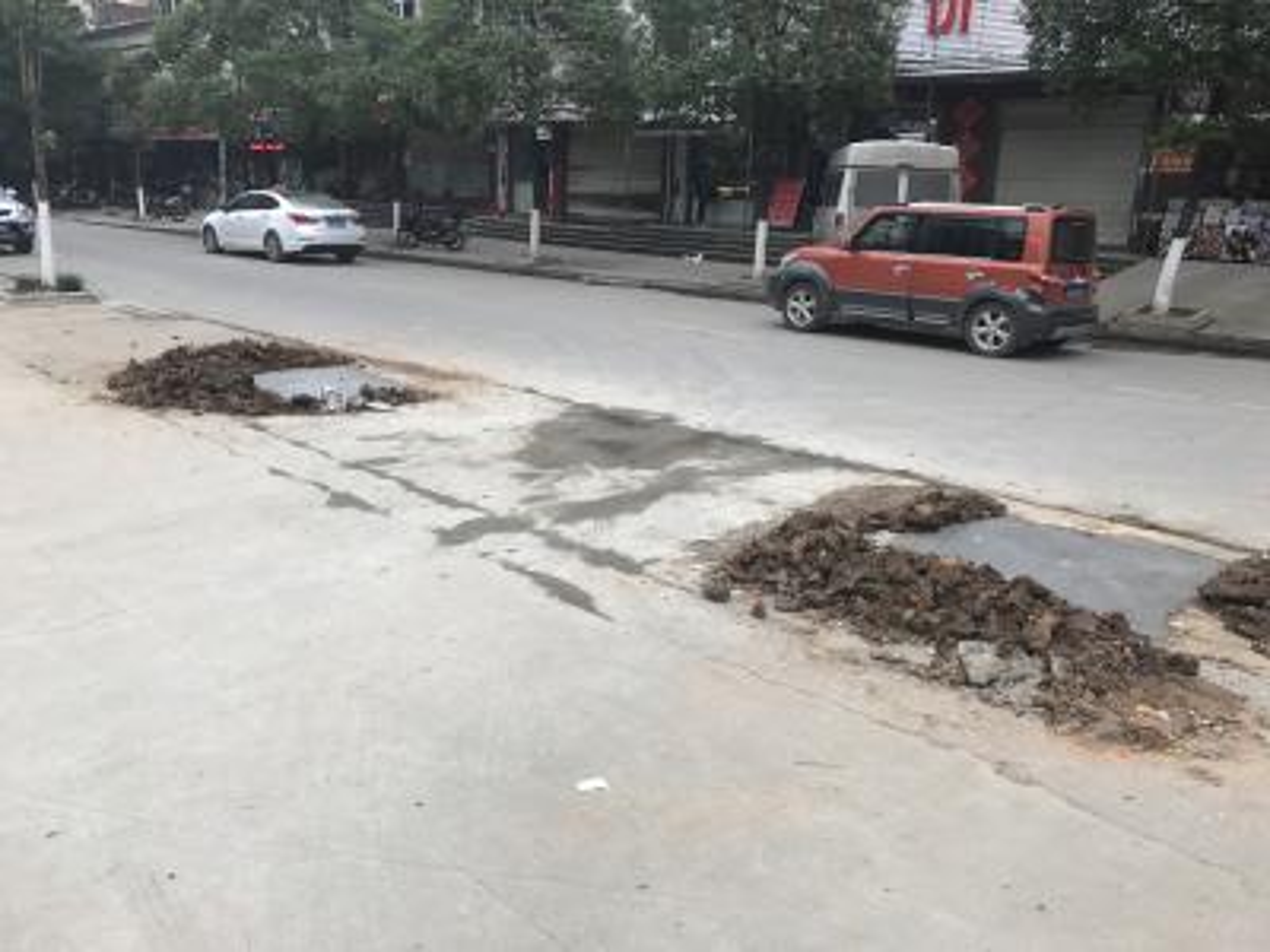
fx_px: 1027
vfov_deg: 49.7
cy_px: 476
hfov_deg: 63.4
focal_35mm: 28
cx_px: 635
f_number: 1.8
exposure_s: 1/196
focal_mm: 3.99
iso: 20
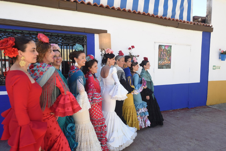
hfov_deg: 71.5
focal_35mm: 25
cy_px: 78
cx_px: 111
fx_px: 157
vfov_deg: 51.3
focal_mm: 24
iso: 100
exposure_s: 1/400
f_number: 2.8
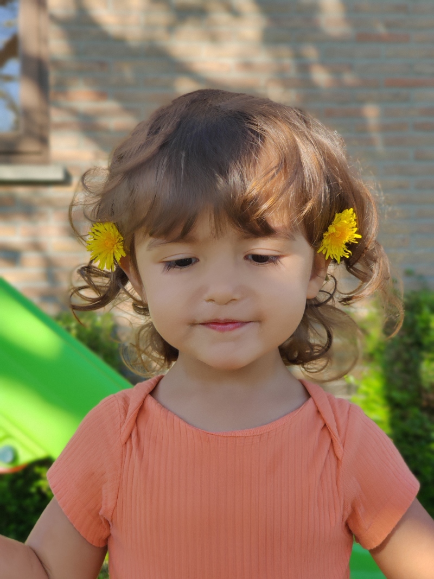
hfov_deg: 19.9
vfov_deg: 26.3
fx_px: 1237
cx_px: 217
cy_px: 290
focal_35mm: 74
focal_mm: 6.95
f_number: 2.44
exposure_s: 1/326
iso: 100
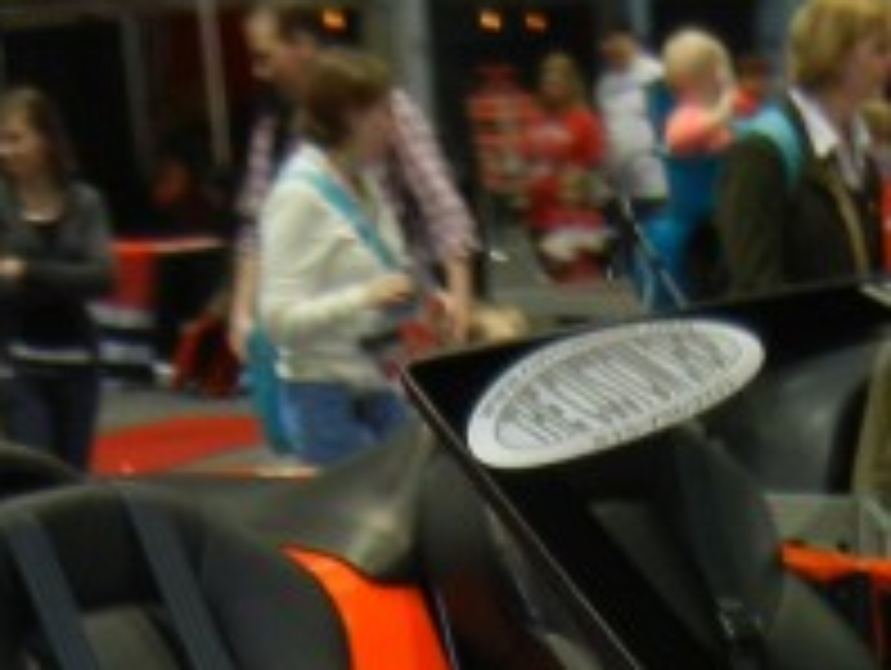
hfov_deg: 16.2
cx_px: 603
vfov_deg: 11.4
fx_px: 3118
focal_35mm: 121
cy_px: 1192
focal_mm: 5.4
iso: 202
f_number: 3.5
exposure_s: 1/30
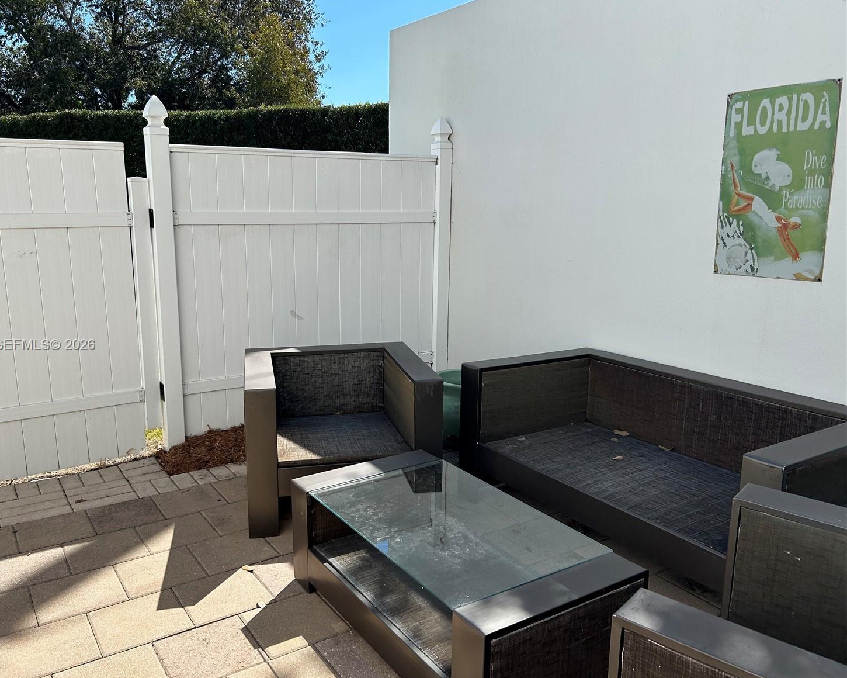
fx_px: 702
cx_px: 380
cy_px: 345
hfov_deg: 62.1
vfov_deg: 51.5
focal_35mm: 28
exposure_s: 1/2915
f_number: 1.5
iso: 50
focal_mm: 5.7
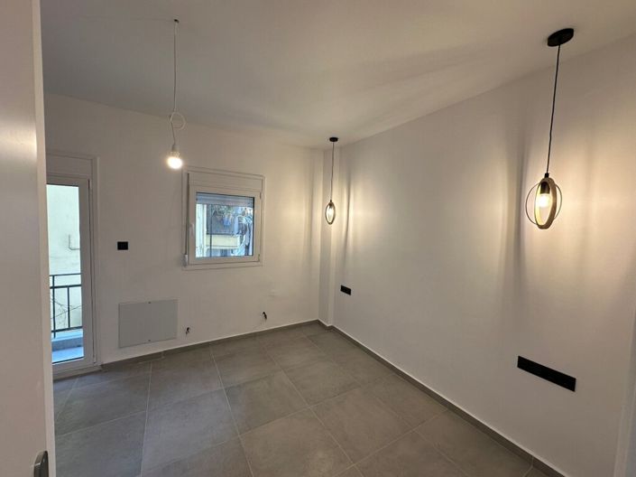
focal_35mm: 14
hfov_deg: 102.1
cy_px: 238
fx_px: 257
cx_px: 318
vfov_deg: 85.6
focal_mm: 2.22
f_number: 2.2
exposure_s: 1/100
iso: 80
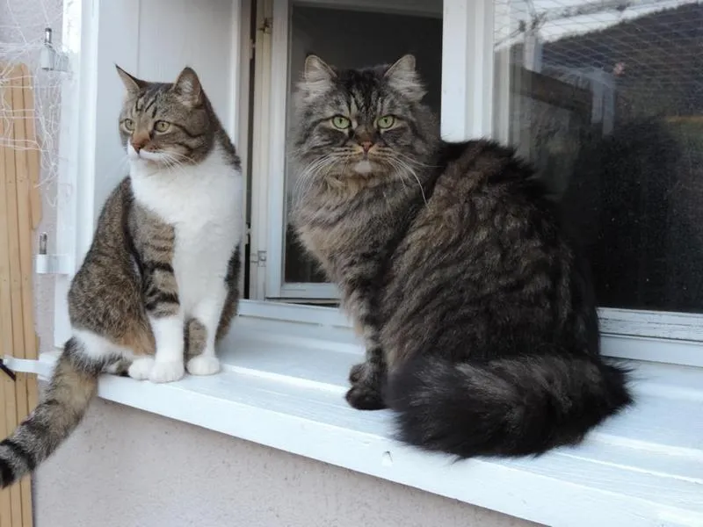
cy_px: 264
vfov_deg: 30.9
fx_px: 955
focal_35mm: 47
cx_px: 352
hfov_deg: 40.4
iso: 250
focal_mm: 8.3
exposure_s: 1/50
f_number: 3.5
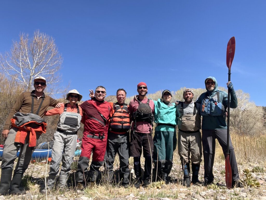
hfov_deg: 60.0
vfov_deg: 46.8
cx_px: 133
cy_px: 100
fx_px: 231
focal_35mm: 30
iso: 25
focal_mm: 2.71
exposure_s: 1/947
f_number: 2.2
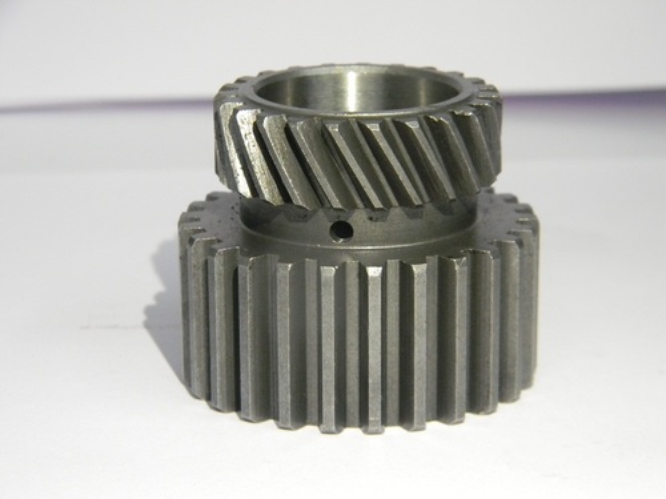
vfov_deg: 14.1
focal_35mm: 105
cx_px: 333
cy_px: 250
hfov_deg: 18.7
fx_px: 2020
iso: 400
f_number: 4.7
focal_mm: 19
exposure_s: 1/28.6
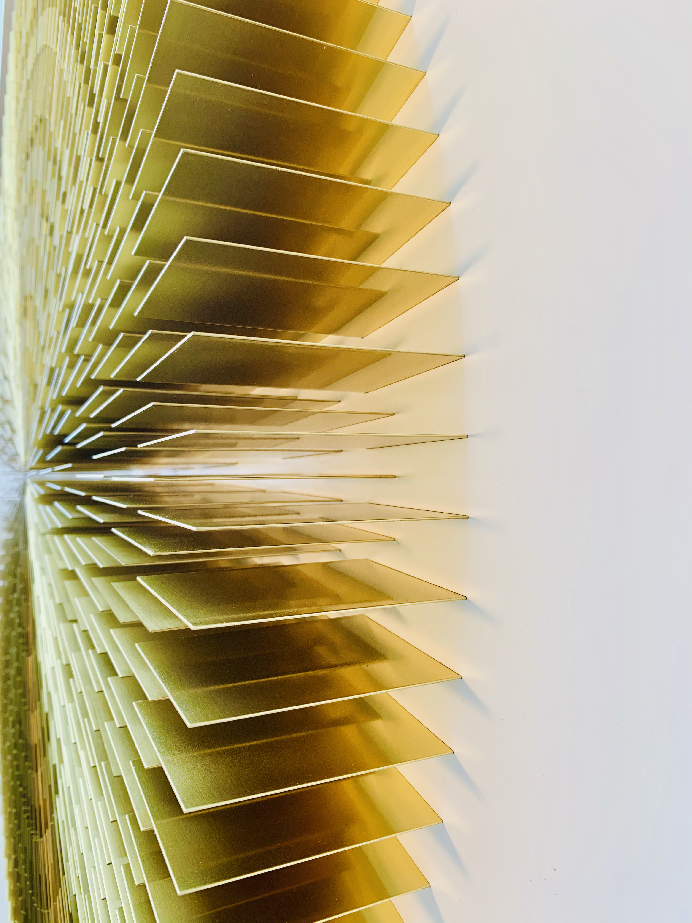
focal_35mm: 26
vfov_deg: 67.3
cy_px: 462
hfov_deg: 53.1
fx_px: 693
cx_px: 346
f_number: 1.8
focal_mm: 4.25
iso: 50
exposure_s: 1/100
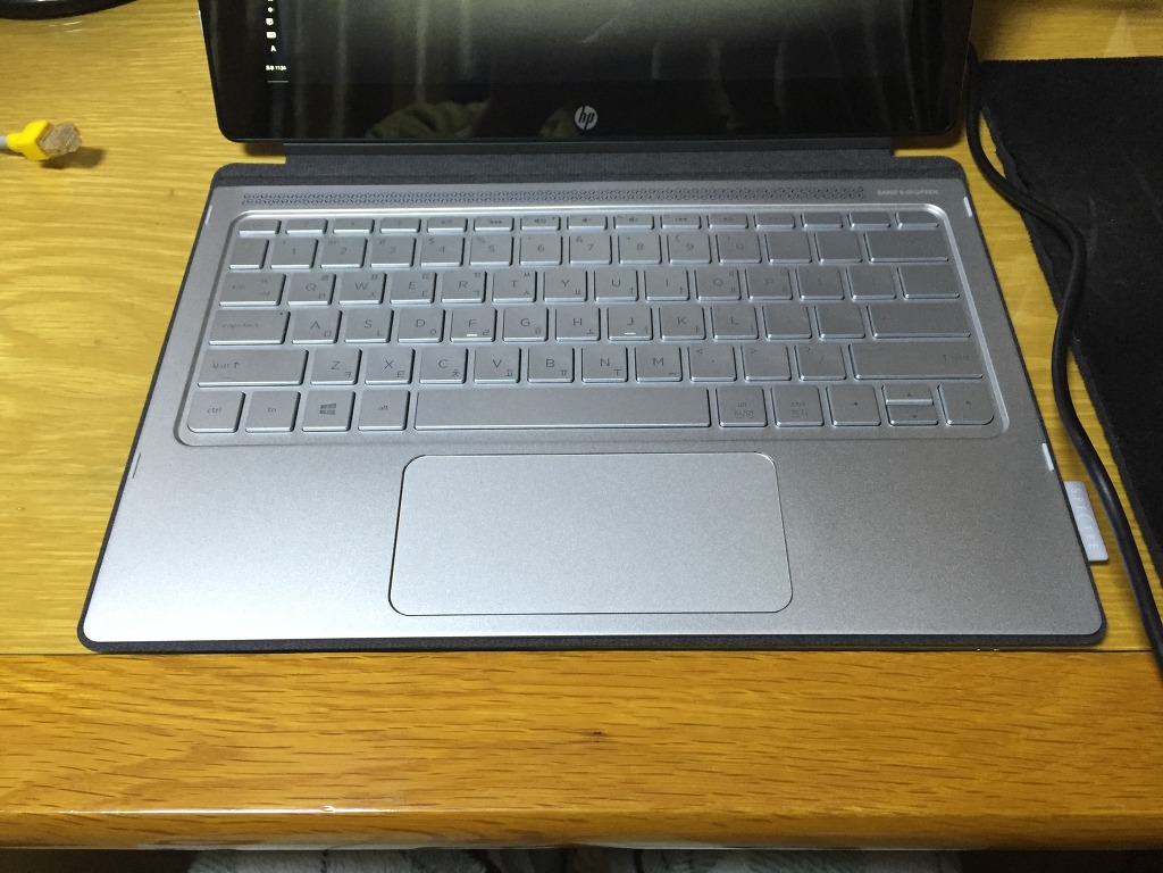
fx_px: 974
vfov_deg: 48.2
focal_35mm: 29
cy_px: 436
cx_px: 582
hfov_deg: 61.7
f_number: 2.2
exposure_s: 1/30
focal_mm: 4.15
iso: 160
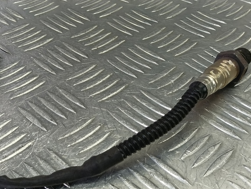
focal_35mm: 41
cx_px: 81
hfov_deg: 45.0
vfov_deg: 35.1
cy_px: 83
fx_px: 297
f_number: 1.6
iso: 111
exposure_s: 1/50
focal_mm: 4.11
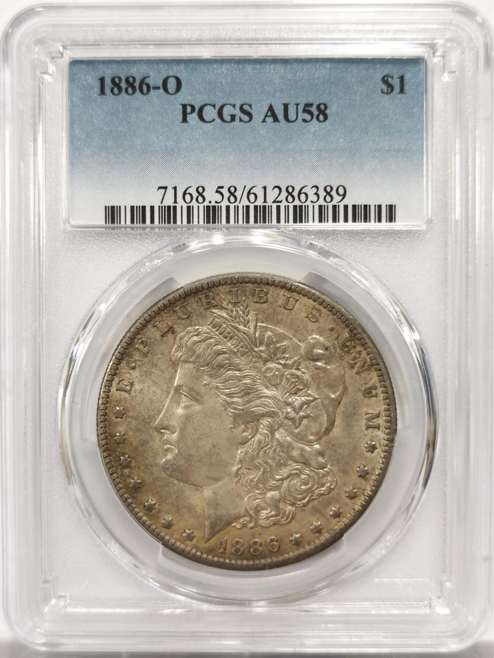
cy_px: 329
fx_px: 1028
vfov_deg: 35.5
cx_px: 247
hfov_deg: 27.0
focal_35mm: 54
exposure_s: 1/100
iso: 125
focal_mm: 5.56
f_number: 16
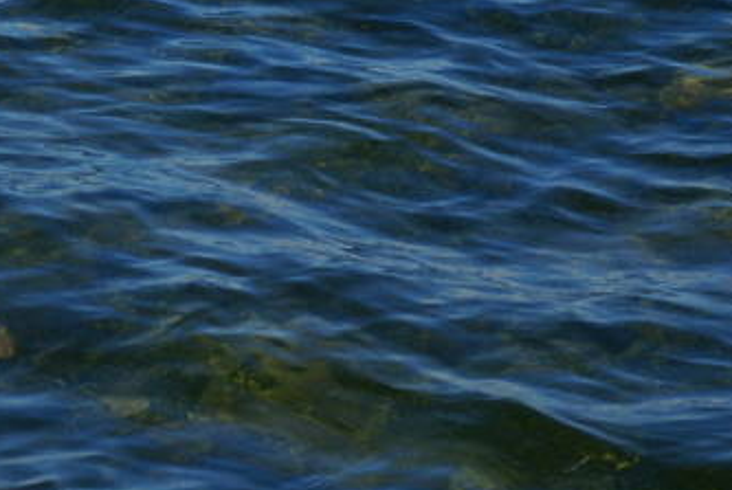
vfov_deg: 6.4
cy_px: 355
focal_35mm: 216
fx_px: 4398
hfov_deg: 9.4
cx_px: -26
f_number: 8
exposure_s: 1/400
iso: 100
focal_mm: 60
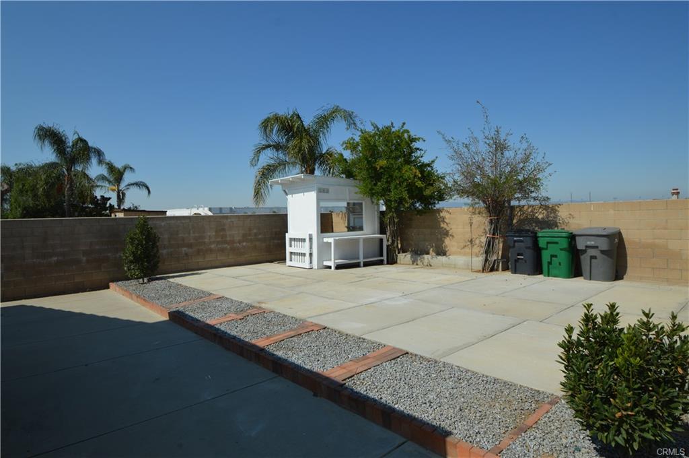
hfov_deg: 85.5
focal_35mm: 20
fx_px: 373
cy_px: 229
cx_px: 344
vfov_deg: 63.1
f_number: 9
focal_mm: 13
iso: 100
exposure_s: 1/320
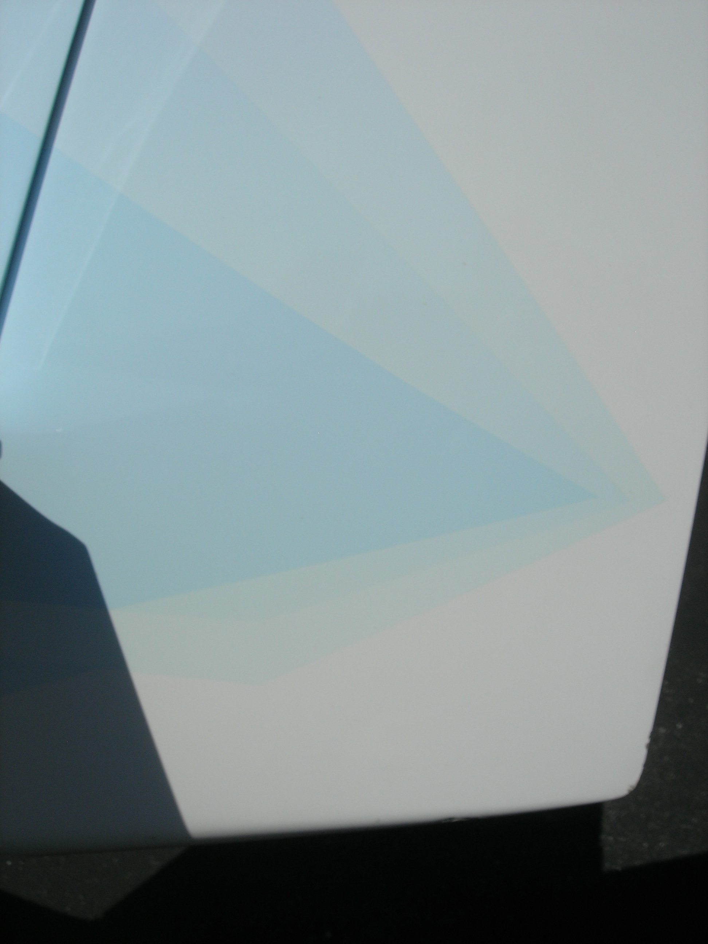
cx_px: 354
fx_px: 1036
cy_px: 472
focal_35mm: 38
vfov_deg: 49.0
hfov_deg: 37.7
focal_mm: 7.8
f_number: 4.8
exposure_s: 1/1923
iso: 64
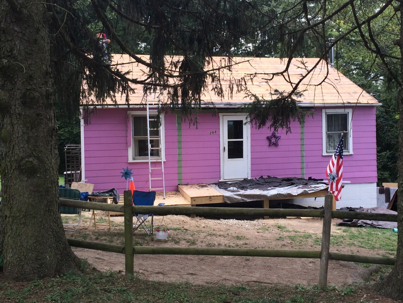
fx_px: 466
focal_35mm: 40
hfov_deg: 46.6
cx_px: 233
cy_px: 126
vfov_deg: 35.9
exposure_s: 1/376
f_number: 2.2
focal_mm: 4.15
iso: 32
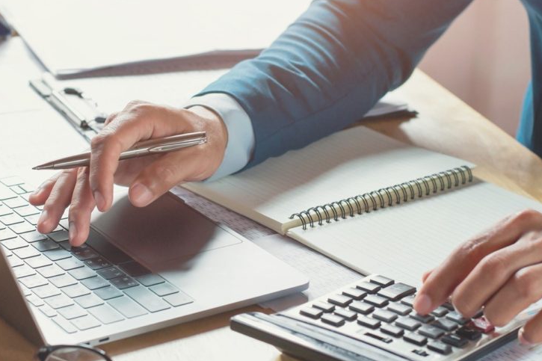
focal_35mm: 106
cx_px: 224
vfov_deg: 12.9
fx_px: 1595
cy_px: 139
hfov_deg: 19.3
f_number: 4
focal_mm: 50
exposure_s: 1/160
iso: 400
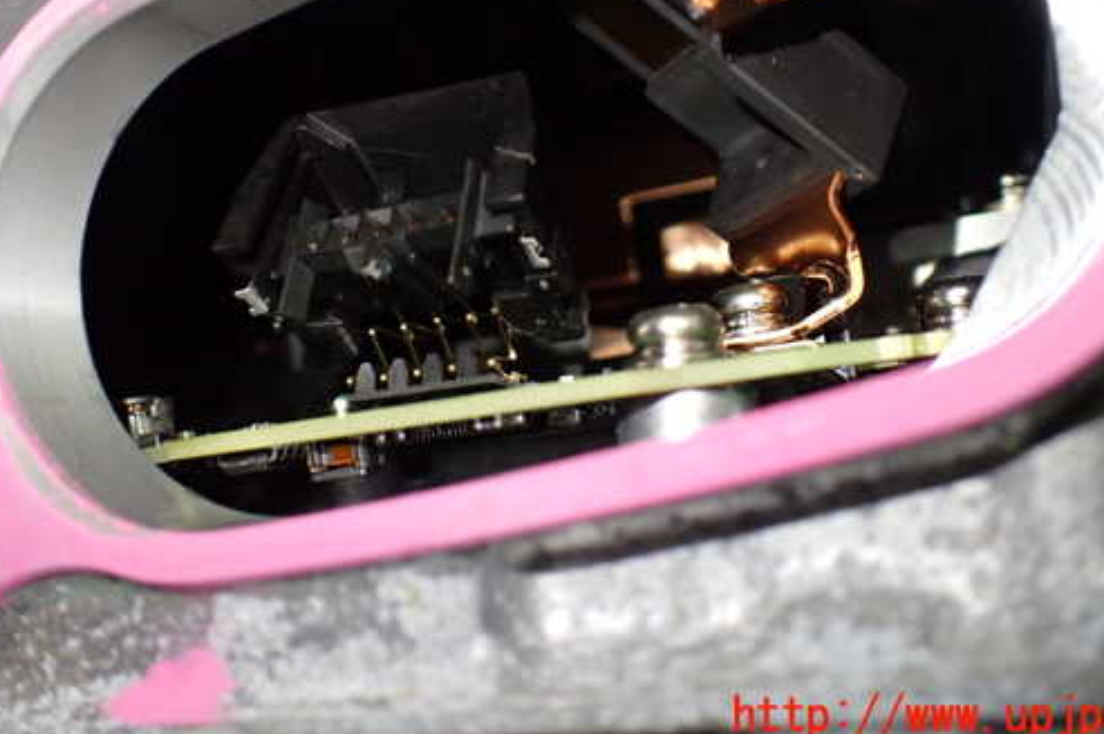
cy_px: 242
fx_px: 1165
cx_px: 567
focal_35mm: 38
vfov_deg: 34.7
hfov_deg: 50.7
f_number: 2.3
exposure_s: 1/125
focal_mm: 5.4
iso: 400
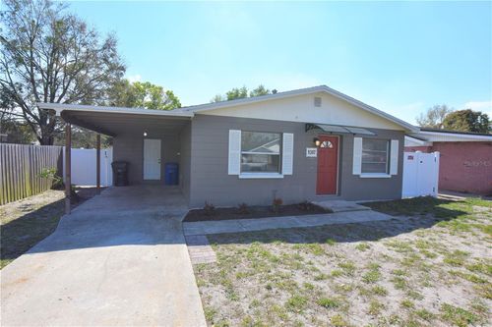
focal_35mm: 17
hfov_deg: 92.5
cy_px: 164
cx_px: 246
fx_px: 236
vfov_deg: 69.6
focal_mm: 11.5
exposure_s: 1/500
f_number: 8
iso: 180
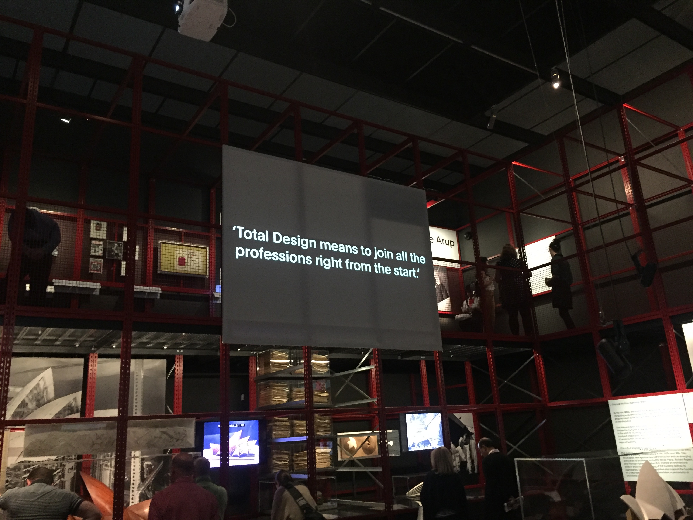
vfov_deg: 48.2
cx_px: 346
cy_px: 260
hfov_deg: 61.7
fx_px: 581
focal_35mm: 29
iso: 320
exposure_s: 1/17
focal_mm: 4.15
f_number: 2.2
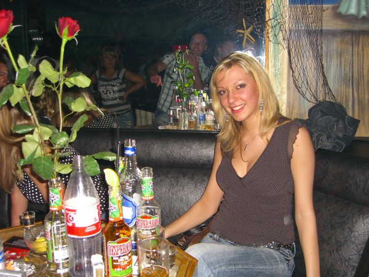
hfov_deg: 49.0
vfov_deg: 37.7
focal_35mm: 38
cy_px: 138
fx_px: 405
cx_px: 184
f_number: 2.8
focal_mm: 7.9
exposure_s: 1/60
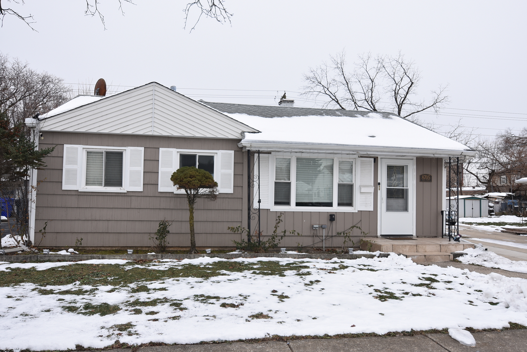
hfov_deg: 64.5
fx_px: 417
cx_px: 264
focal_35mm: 28
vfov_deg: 45.7
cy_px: 176
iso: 100
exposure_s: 1/250
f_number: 4.5
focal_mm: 19
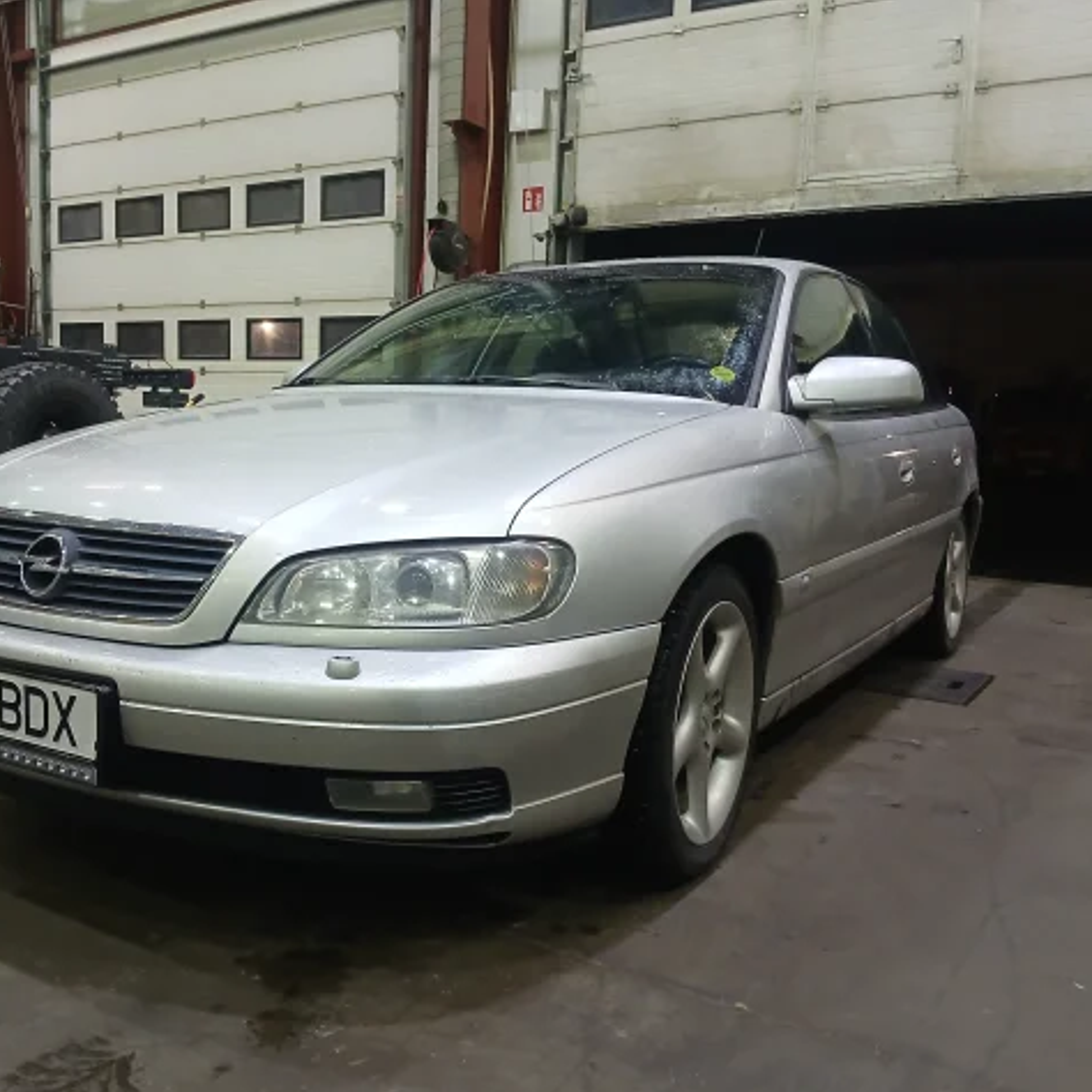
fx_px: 1106
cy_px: 551
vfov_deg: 52.5
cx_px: 449
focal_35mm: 31
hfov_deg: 52.3
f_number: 1.8
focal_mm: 3.98
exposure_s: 1/50
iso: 250
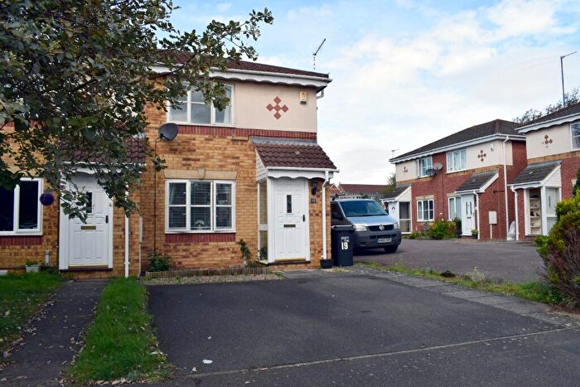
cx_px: 290
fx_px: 435
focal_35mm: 27
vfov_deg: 47.9
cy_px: 194
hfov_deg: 67.4
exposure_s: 1/400
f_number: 11
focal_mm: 18
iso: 400
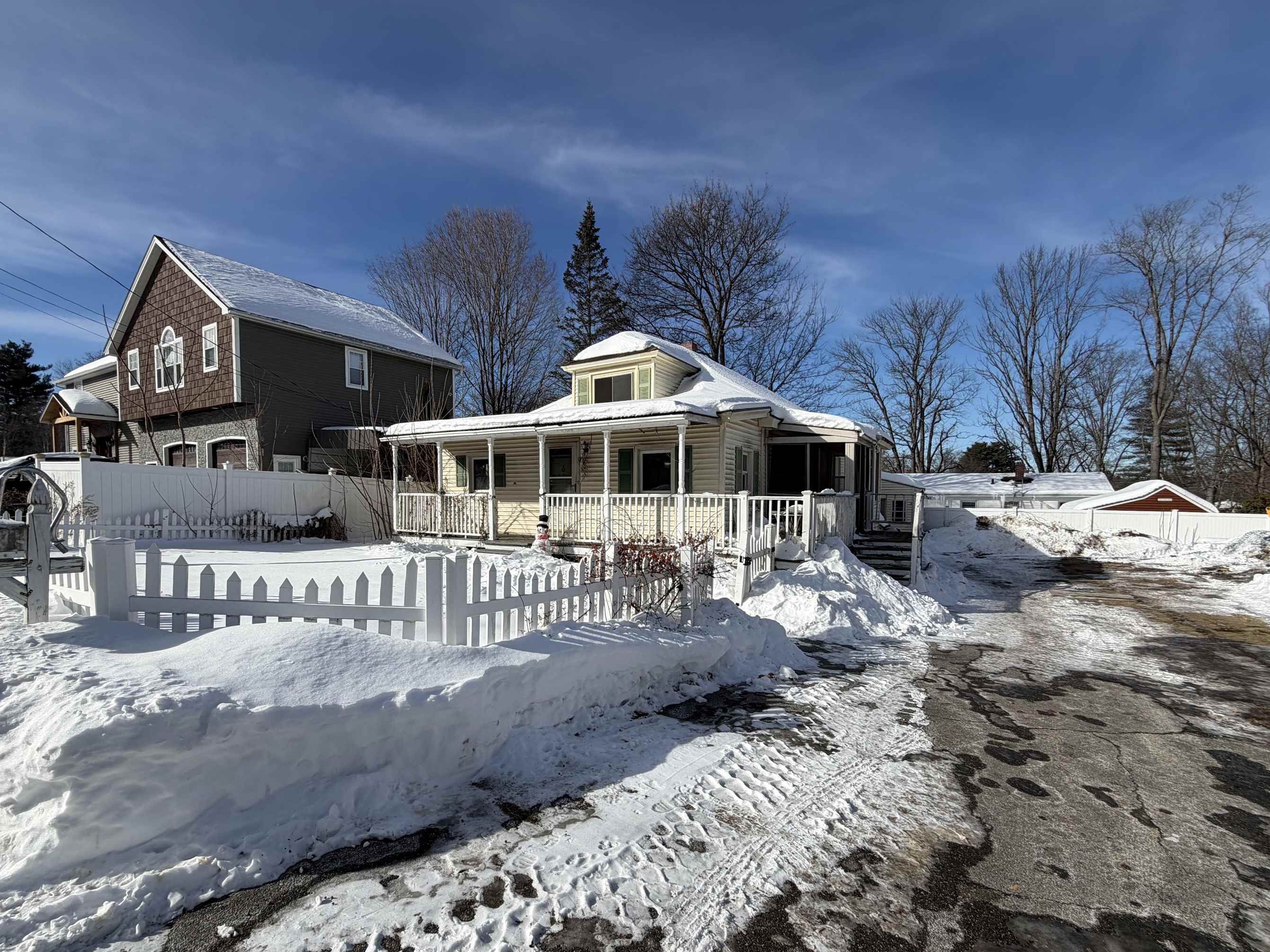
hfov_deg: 94.3
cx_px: 590
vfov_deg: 77.9
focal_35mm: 16
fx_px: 587
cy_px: 521
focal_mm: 2.22
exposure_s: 1/1497
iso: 20
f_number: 2.2
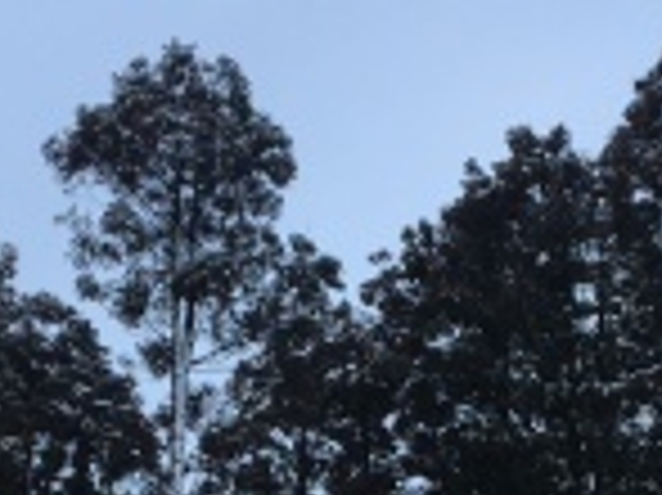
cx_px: 450
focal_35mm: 138
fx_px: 2637
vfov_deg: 10.3
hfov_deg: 14.3
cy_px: 821
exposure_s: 1/120
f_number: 2.2
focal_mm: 4.15
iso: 25
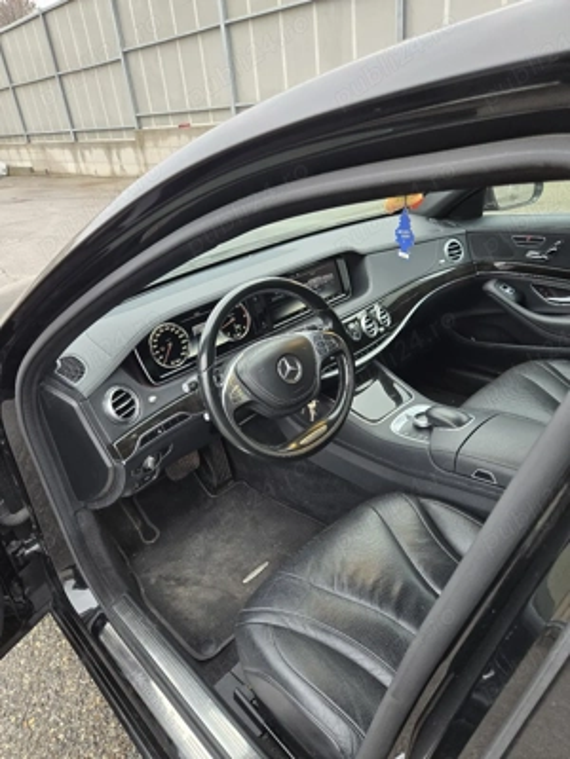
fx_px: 505
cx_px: 285
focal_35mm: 23
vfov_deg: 73.9
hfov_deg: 58.9
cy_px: 380
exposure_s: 1/182
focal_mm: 5.4
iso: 125
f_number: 1.8
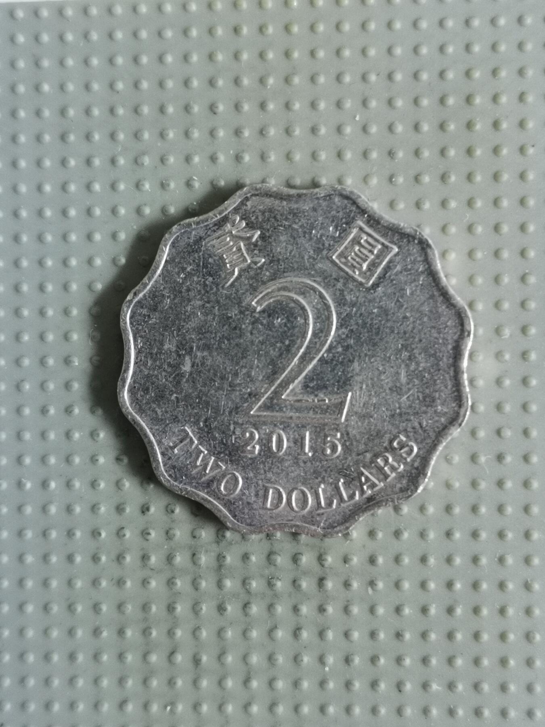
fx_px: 1092
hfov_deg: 28.0
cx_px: 272
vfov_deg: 36.8
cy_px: 364
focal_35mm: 52
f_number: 1.8
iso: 500
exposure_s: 1/25.7
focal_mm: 4.75
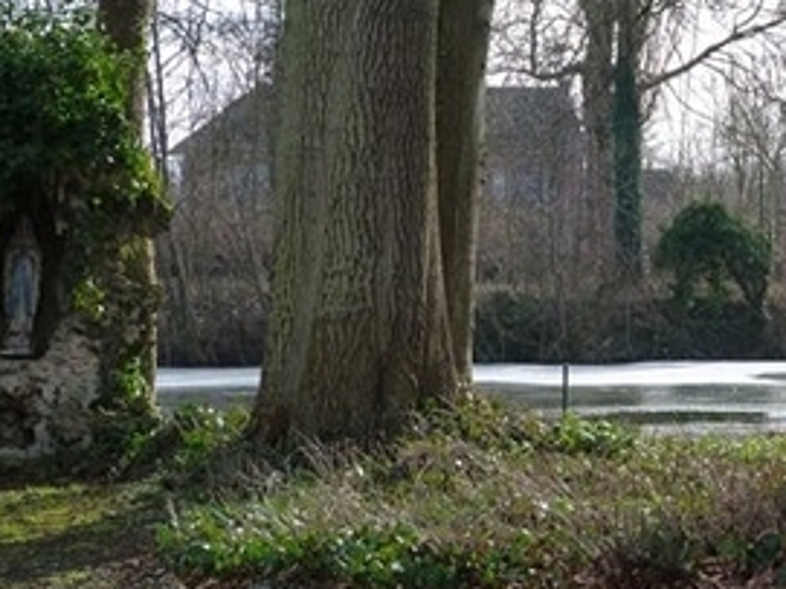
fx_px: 2565
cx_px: 592
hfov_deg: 17.3
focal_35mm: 113
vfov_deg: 13.1
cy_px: 229
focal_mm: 9.2
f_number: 4
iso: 125
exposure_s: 1/250
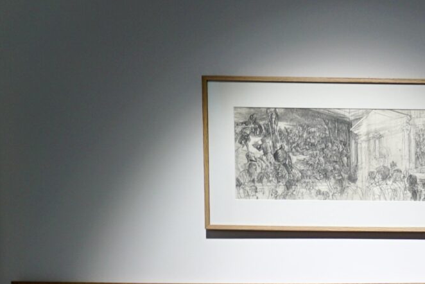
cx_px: 810
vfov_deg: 9.2
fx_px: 1689
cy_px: 508
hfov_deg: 12.8
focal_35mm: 143
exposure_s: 1/50
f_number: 2.8
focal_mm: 37
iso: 250
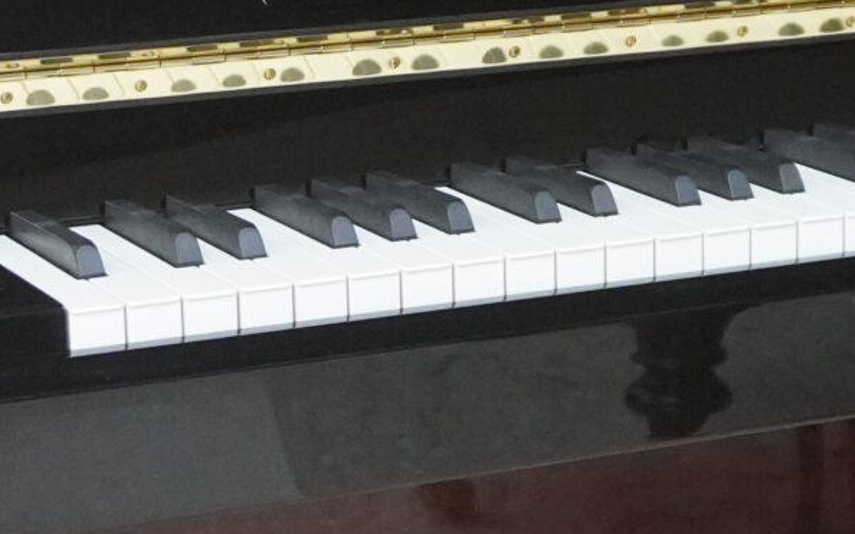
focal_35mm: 145
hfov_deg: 14.3
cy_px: 267
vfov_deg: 9.0
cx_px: 769
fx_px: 3378
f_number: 4
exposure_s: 1/160
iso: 4000
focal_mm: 22
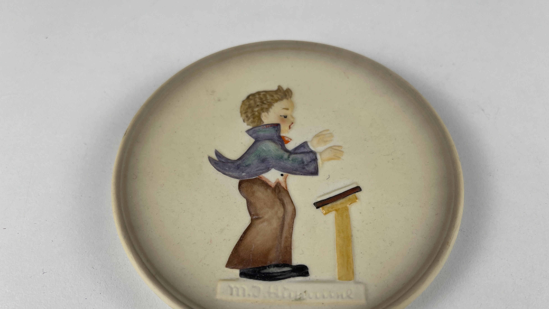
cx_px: 281
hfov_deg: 67.9
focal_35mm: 28
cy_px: 176
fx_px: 408
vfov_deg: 41.4
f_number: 1.6
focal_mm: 5.1
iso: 32
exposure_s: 1/242
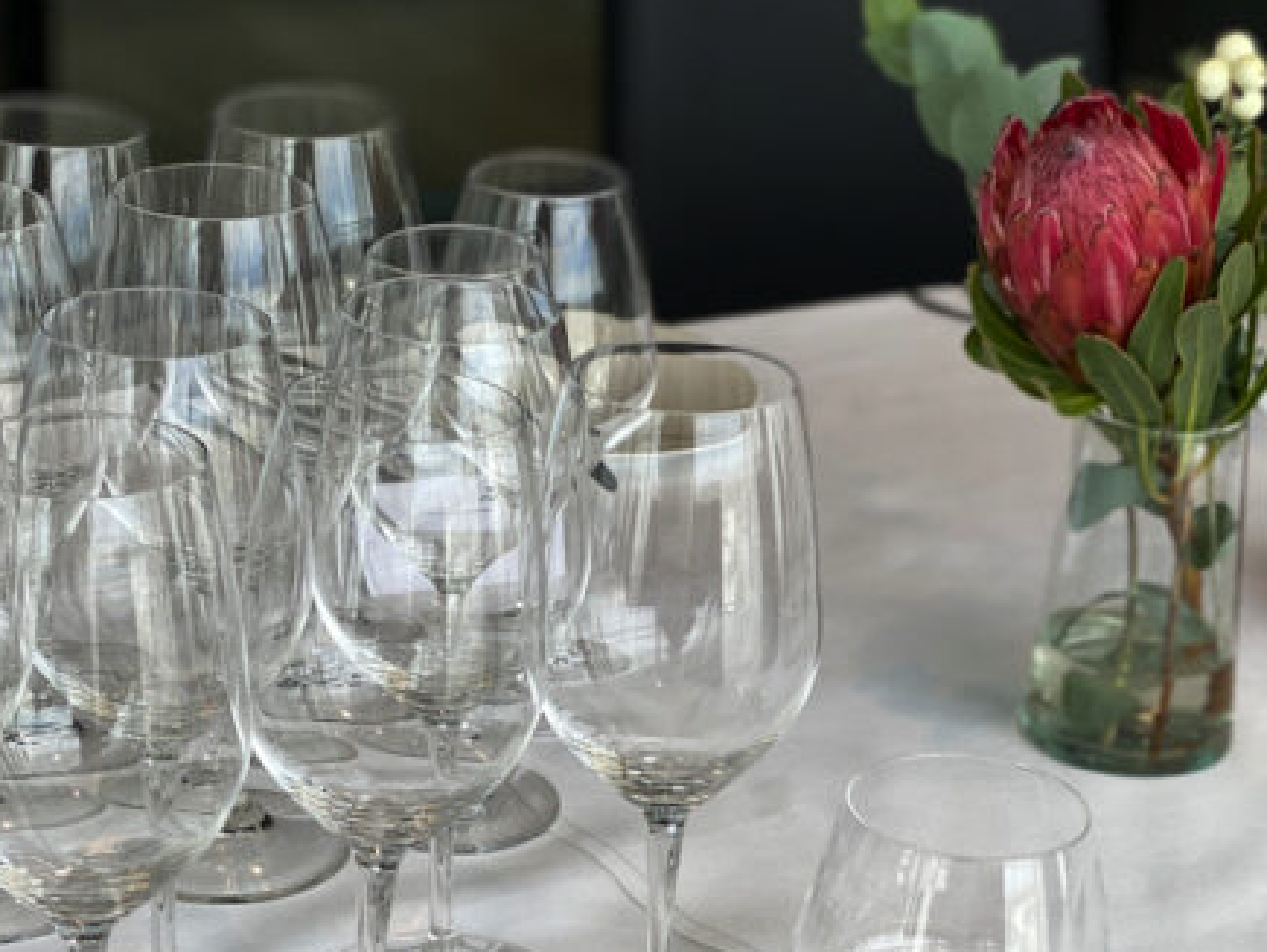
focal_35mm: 92
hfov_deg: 21.3
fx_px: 3370
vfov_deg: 16.0
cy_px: 760
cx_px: 734
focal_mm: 6
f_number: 2
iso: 20
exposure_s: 1/107
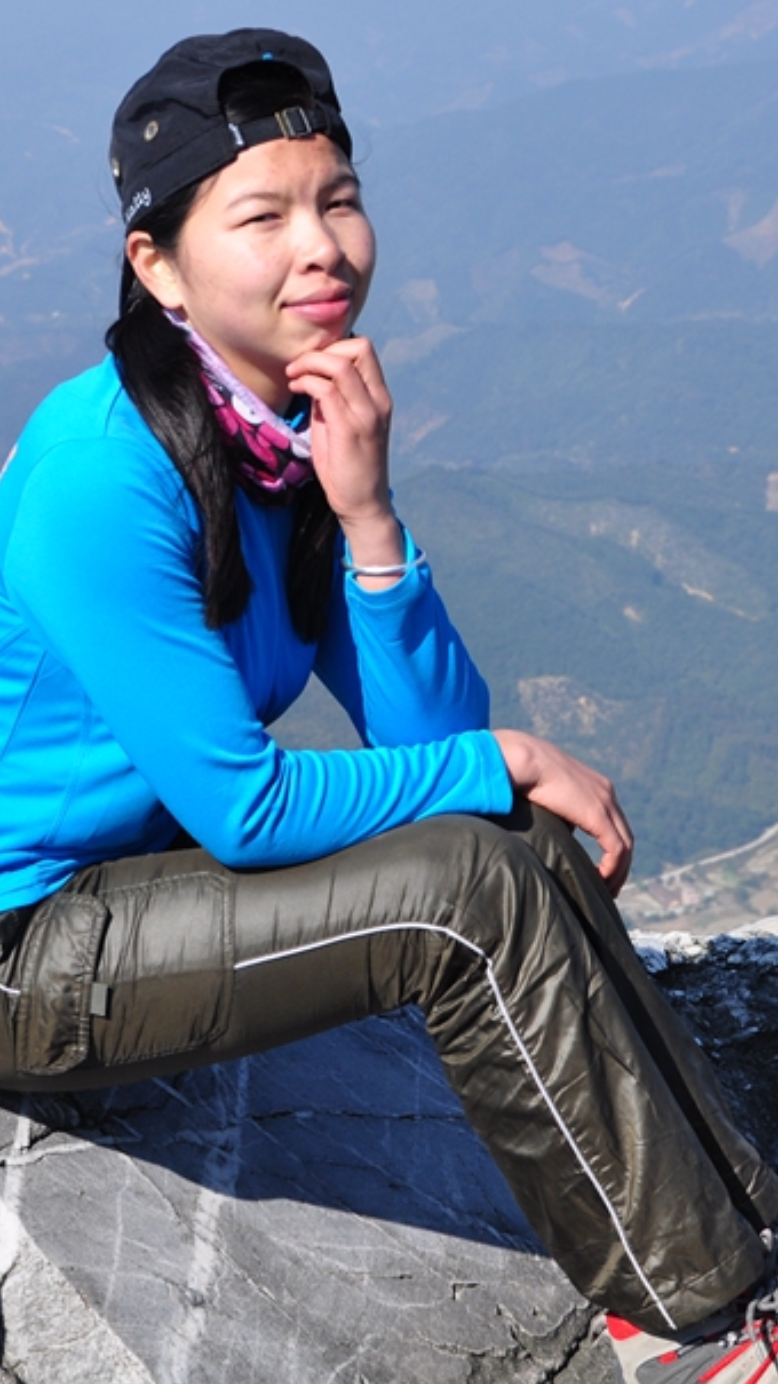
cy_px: 631
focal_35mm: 85
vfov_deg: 25.0
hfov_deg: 14.2
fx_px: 3120
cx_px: 325
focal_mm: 32
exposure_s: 1/640
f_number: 6.3
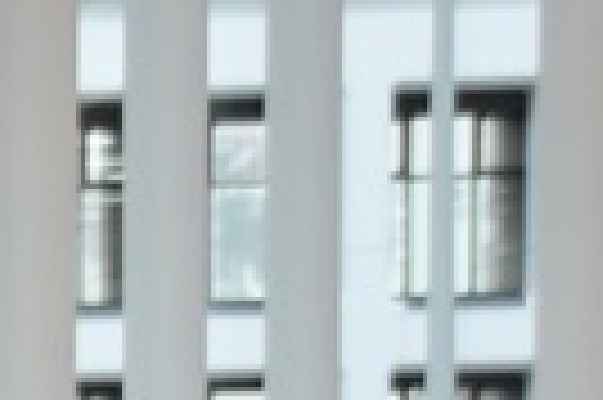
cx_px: -1454
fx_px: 5989
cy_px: 1054
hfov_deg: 5.3
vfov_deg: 3.8
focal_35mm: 358
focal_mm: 32
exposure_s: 1/100
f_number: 5
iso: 400
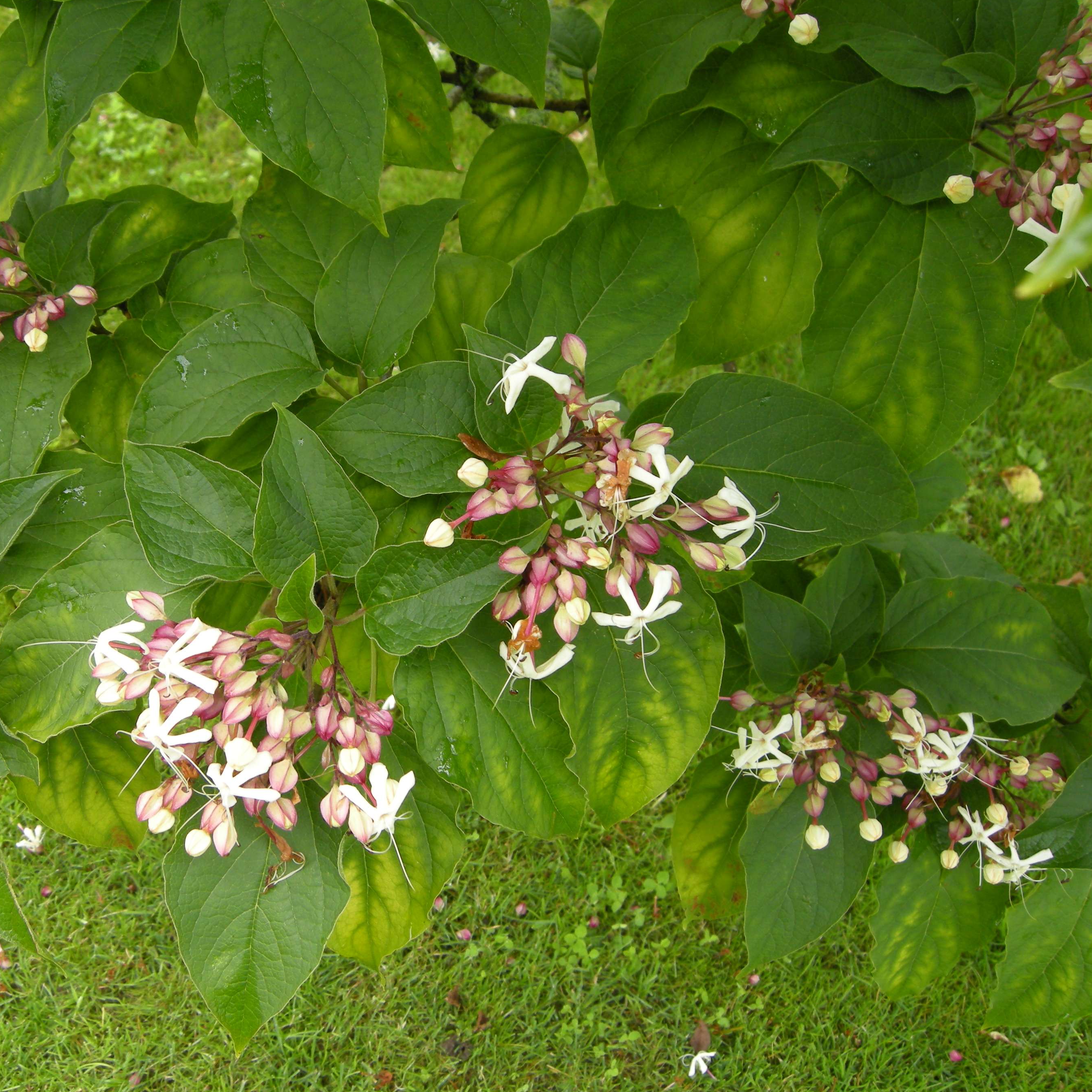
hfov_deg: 36.4
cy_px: 585
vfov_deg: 36.8
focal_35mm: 46
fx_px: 1642
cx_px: 368
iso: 64
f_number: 3.4
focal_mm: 7.5
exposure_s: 1/54.1
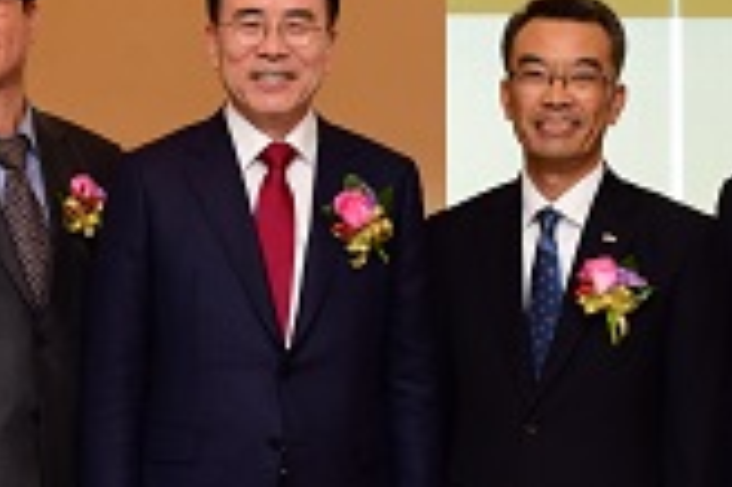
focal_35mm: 113
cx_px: 259
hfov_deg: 18.1
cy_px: 255
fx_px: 2295
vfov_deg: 12.1
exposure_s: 1/125
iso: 1250
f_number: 6.3
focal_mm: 29
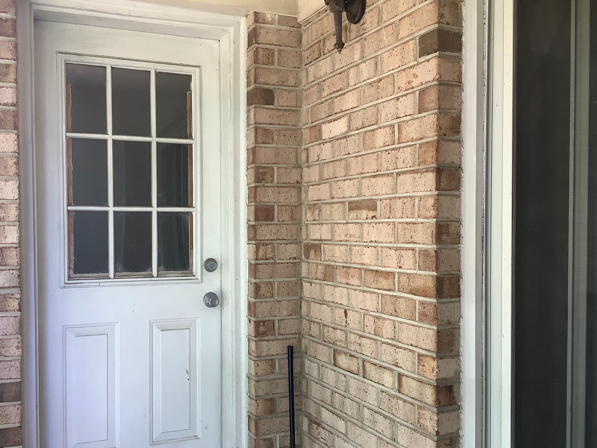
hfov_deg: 51.2
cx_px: 262
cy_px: 249
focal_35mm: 36
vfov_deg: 39.6
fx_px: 621
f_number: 2.4
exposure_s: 1/60
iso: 50
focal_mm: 3.3
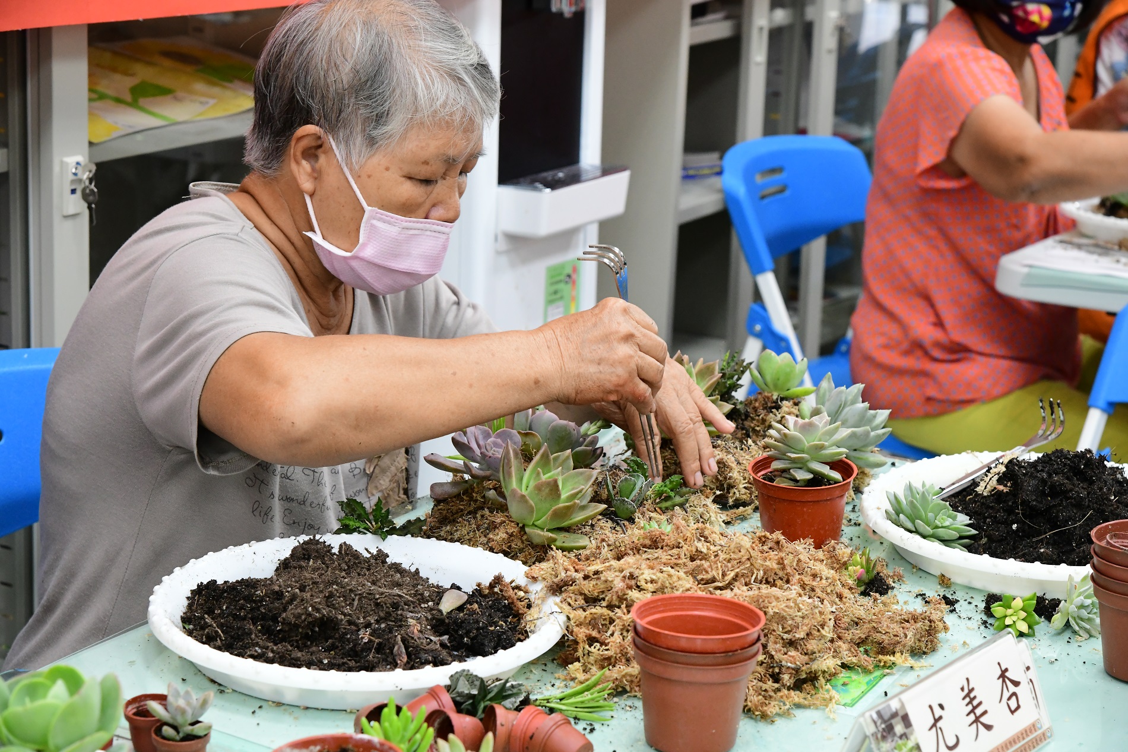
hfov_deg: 24.8
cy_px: 376
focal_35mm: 82
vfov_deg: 16.6
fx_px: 2569
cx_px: 564
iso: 4000
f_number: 8
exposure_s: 1/80
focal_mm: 82
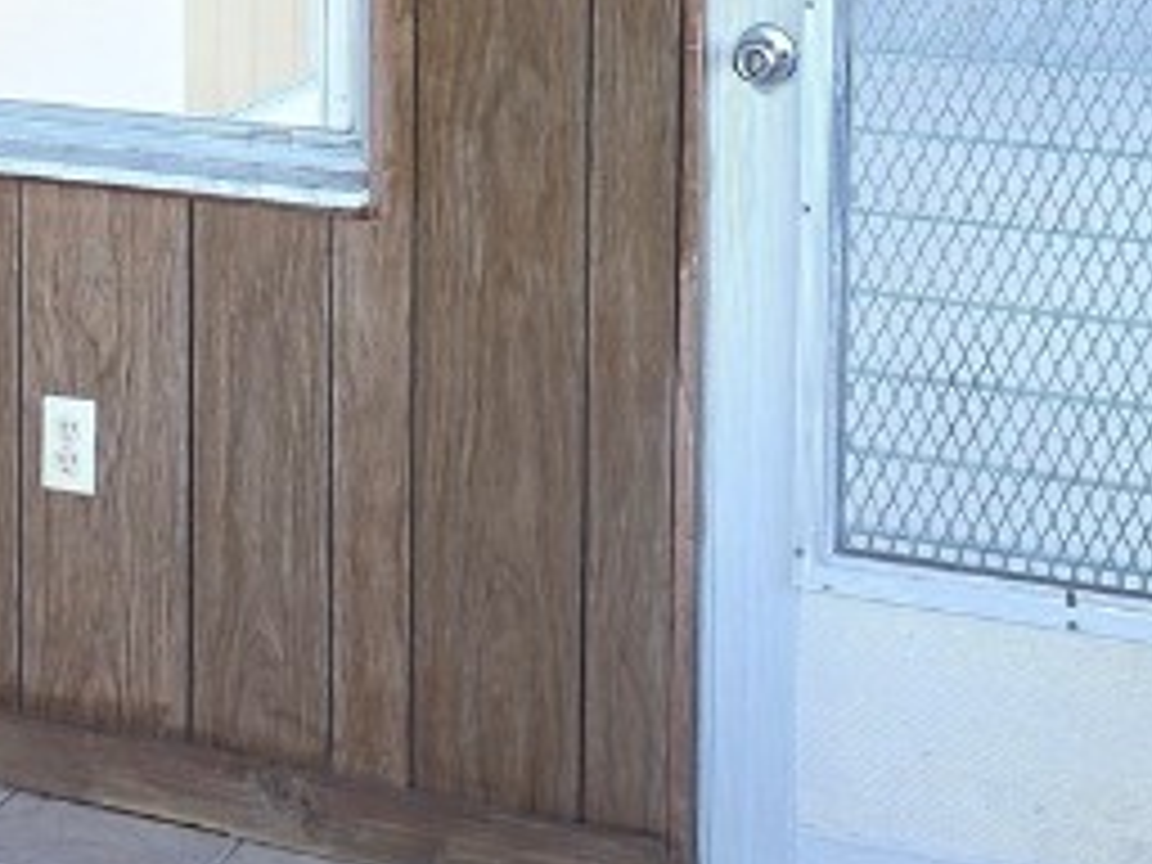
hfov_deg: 21.0
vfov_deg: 15.4
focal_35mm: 92
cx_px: 176
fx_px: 3062
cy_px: -198
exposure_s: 1/60
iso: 125
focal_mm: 6.3
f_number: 1.7
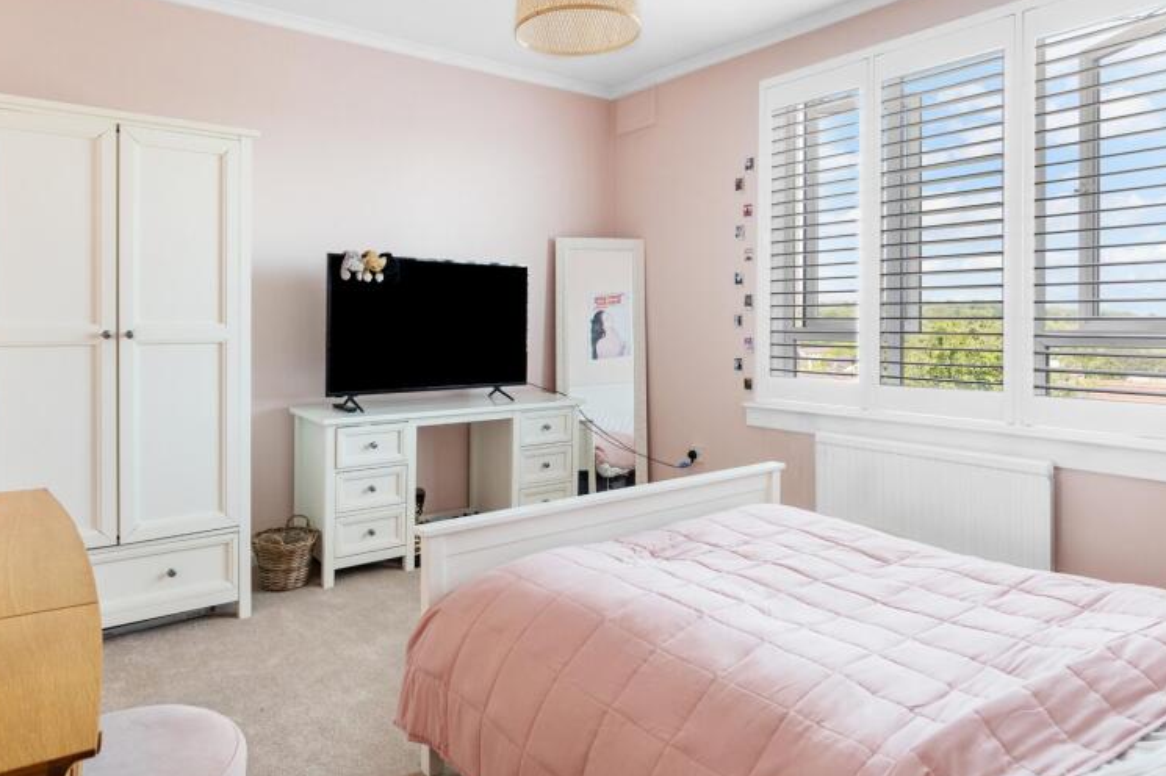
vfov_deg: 57.1
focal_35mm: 22
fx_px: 712
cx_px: 534
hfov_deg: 78.4
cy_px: 349
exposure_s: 1/30
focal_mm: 16
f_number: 7.1
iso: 640
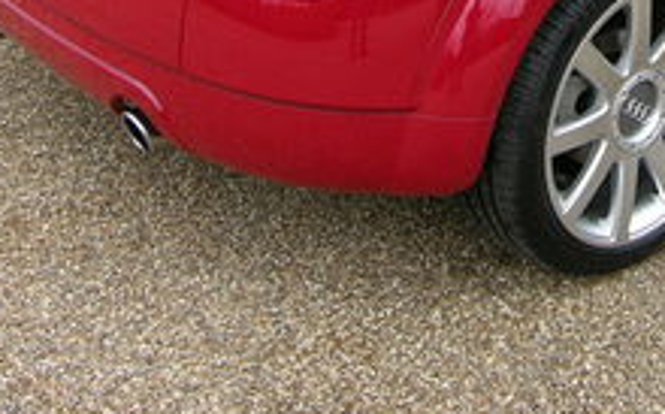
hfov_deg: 22.4
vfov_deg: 13.7
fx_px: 1629
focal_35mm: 90
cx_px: 618
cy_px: -175
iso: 50
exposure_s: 1/62.5
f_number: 3.5
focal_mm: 8.9
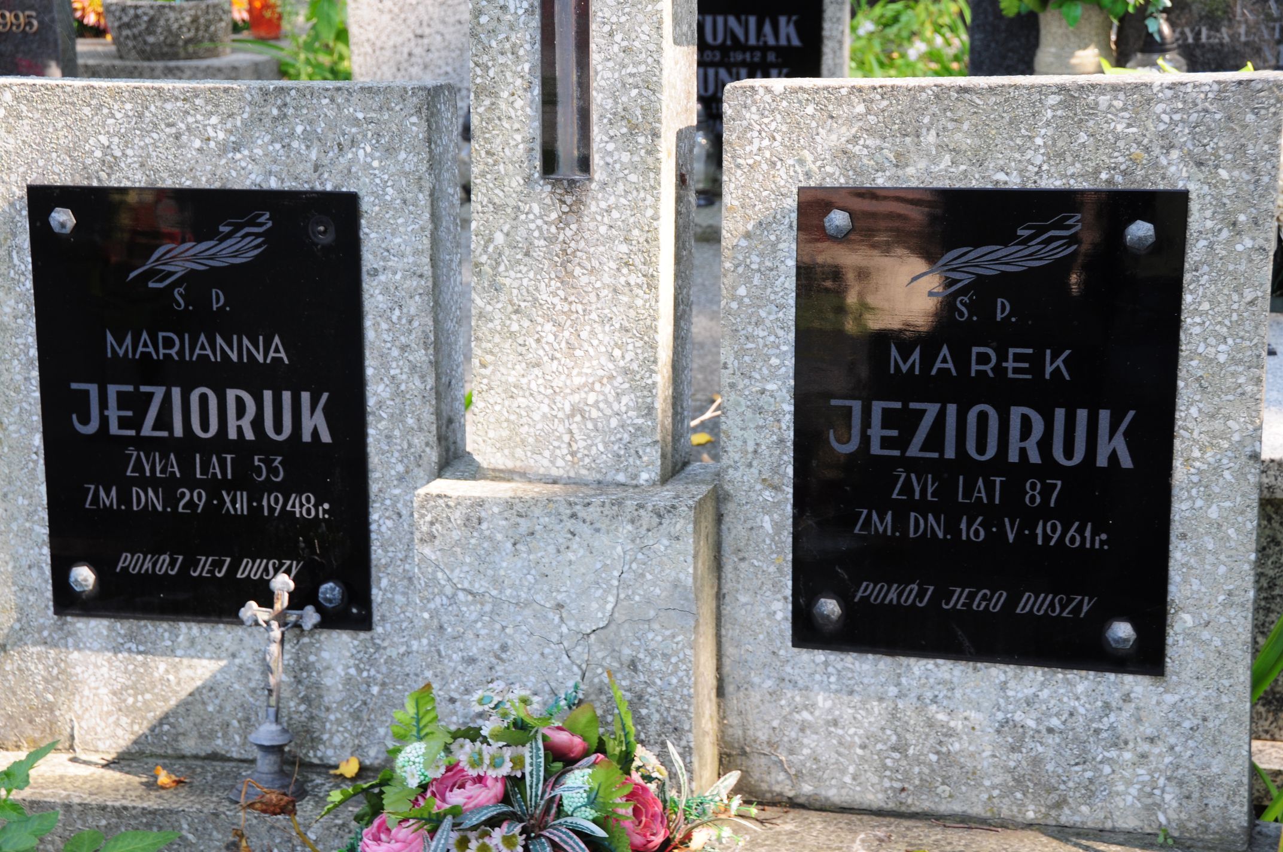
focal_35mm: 63
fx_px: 2243
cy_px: 426
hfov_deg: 31.9
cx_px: 642
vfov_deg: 21.5
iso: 200
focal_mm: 42
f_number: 7.1
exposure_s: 1/50
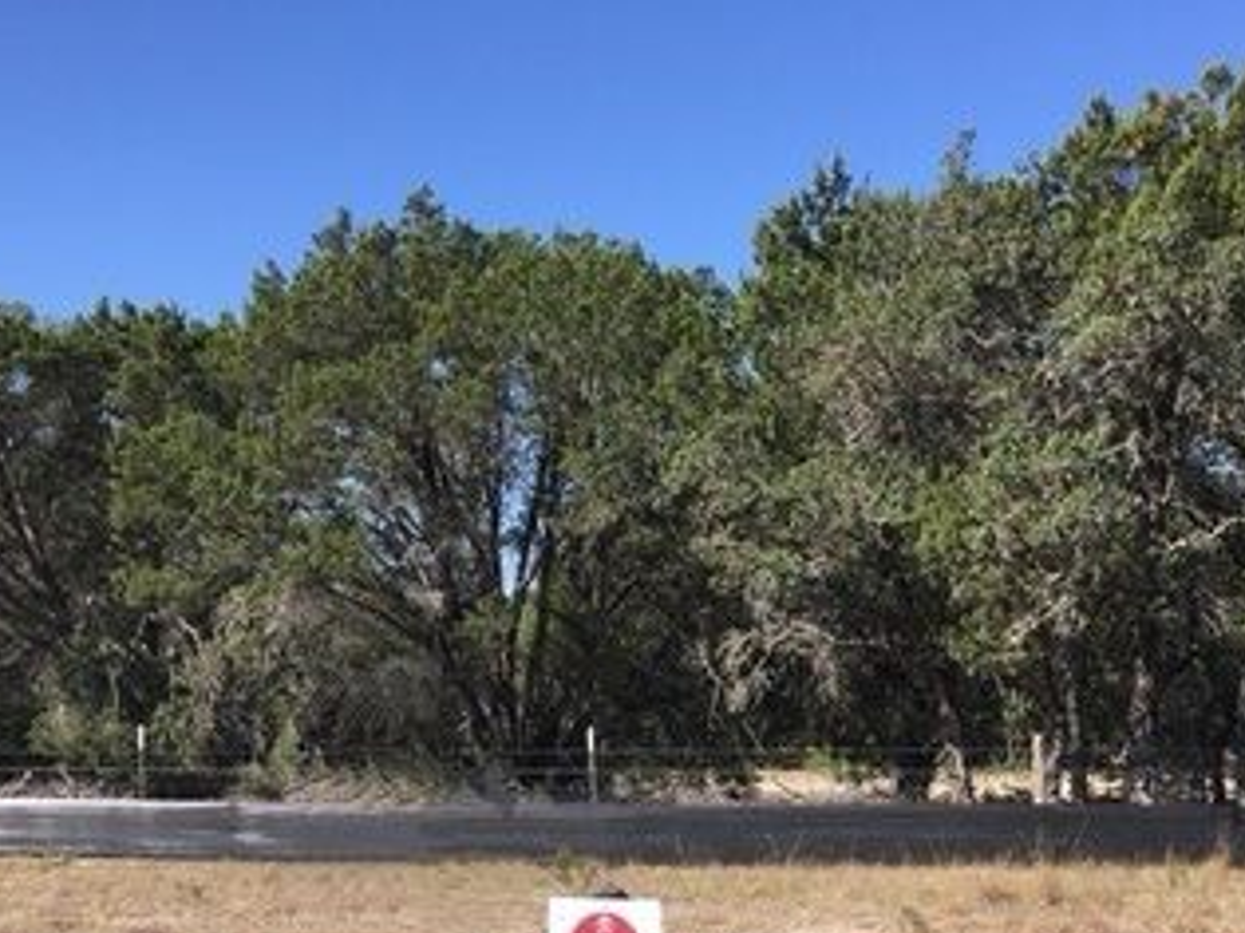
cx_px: 826
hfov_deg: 40.8
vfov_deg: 30.9
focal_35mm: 46
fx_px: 1654
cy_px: 721
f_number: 2.2
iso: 32
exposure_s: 1/608
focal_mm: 4.15
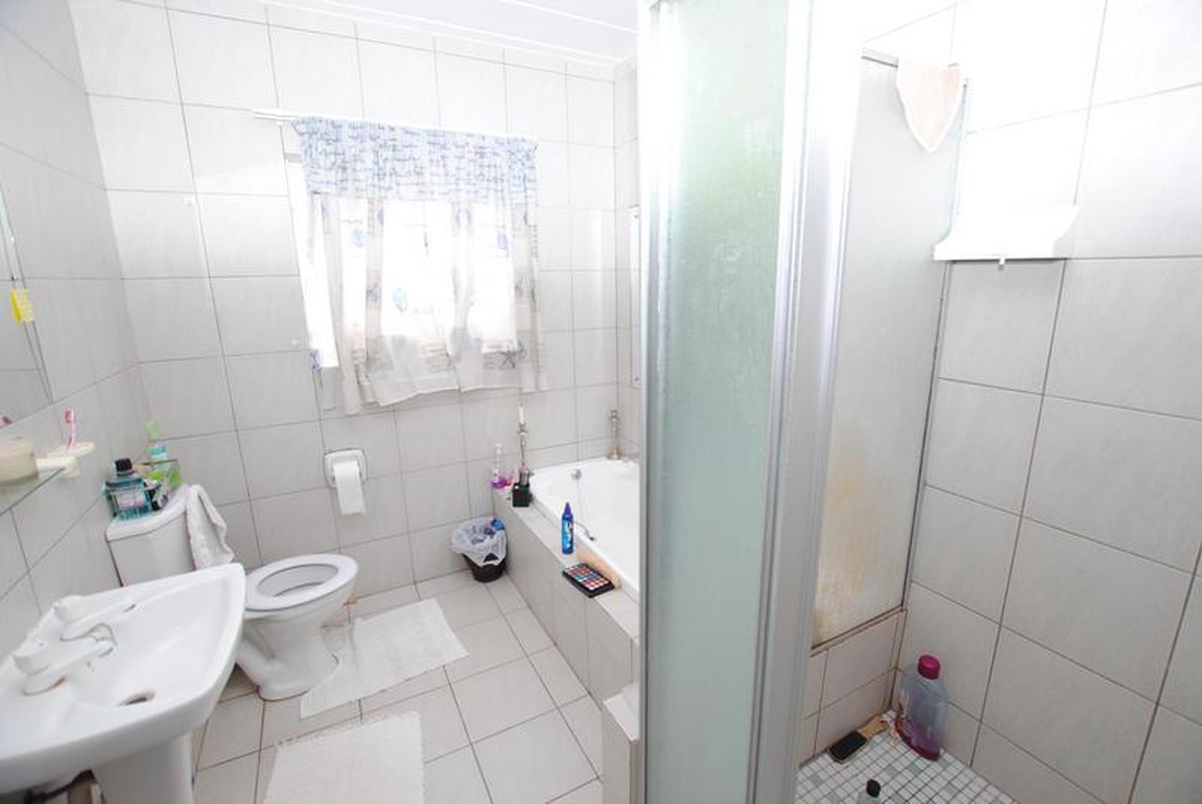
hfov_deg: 100.3
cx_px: 601
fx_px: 501
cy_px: 402
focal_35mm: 15
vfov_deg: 77.4
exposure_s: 1/60
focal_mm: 10
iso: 200
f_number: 4
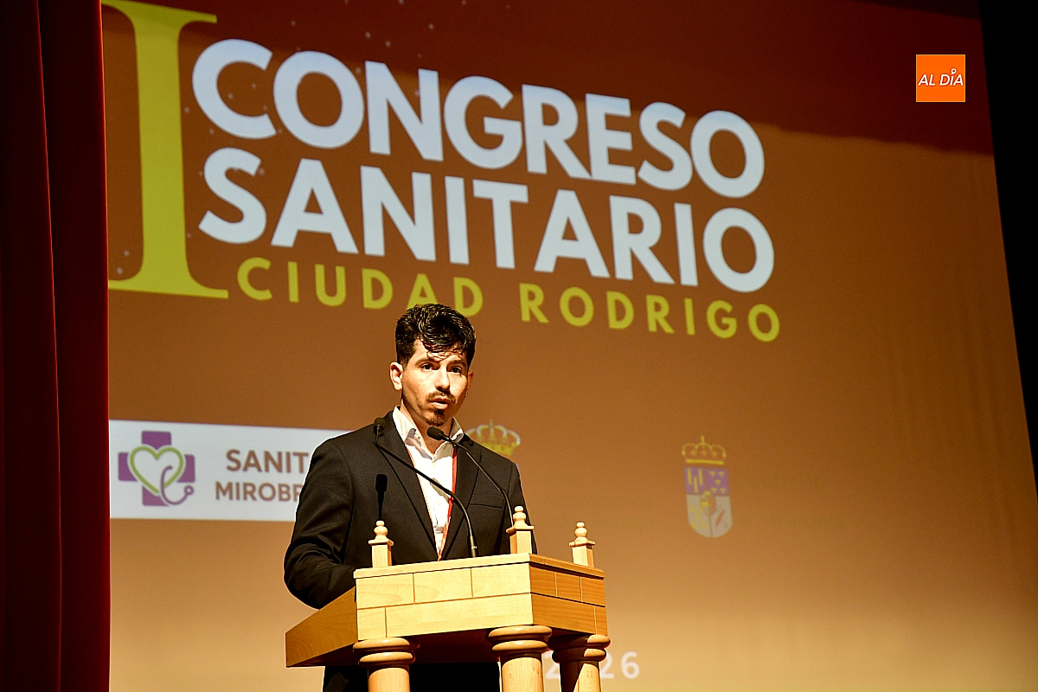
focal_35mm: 70
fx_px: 2018
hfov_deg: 28.8
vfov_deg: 19.5
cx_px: 519
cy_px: 346
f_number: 6.3
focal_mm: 70
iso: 2000
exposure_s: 1/100
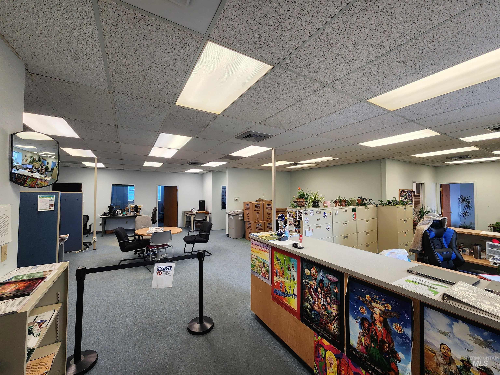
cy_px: 188
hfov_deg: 106.2
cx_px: 250
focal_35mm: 13
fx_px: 188
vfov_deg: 89.9
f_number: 2.2
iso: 100
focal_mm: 2.2
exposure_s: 1/60
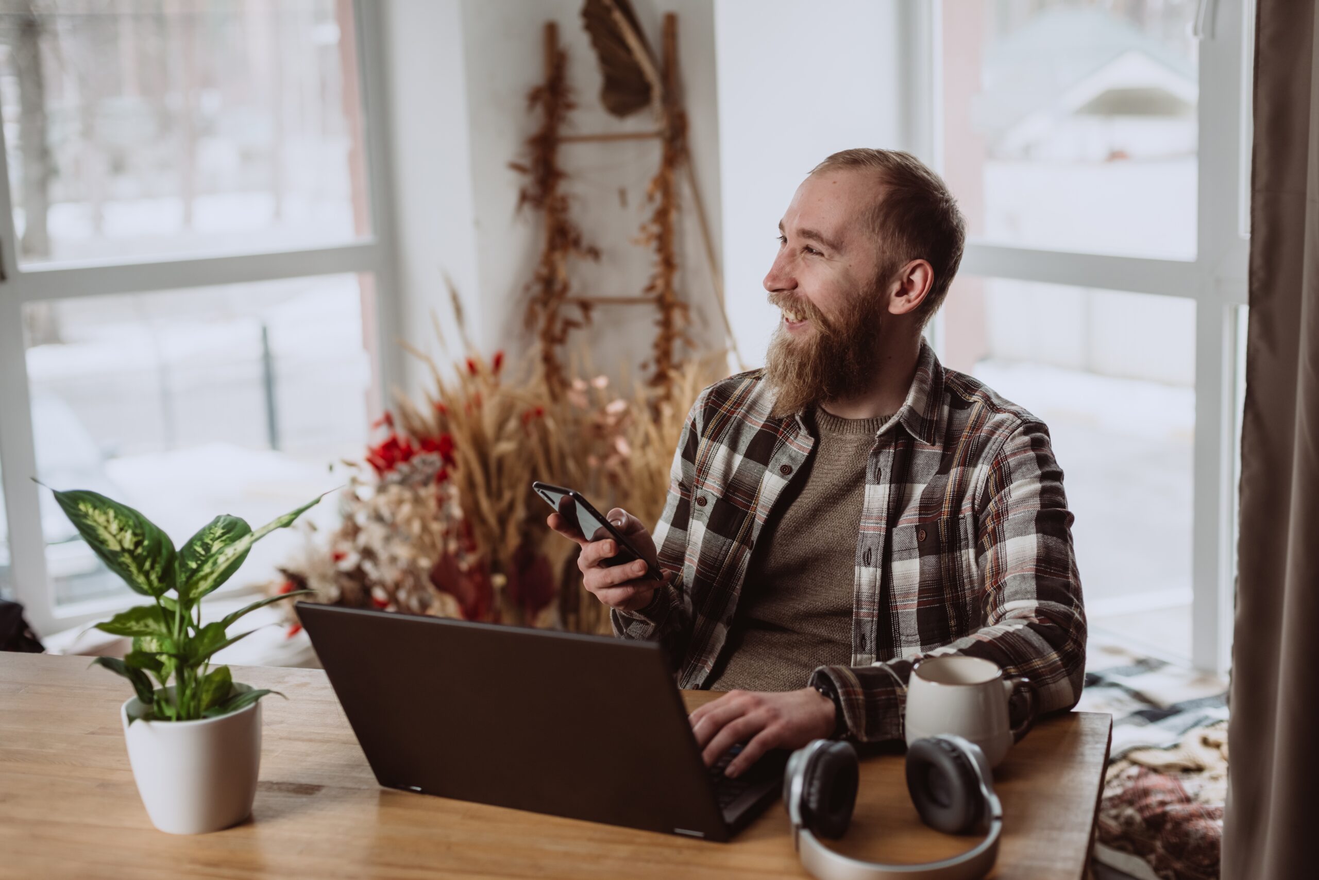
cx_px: 660
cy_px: 440
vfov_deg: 27.0
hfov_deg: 39.6
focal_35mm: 50
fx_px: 1833
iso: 250
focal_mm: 50
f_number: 2.8
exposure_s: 1/200
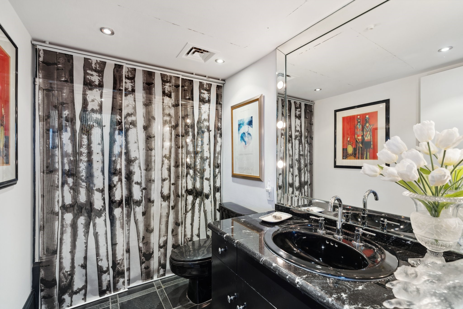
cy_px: 154
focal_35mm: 16
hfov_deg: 96.7
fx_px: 206
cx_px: 232
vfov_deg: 73.7
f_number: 5.6
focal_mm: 16
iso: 100
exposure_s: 1/3.33
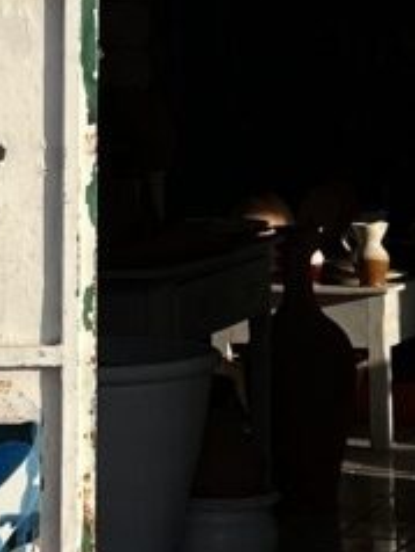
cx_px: 139
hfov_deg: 9.5
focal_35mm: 157
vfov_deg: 11.9
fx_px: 2505
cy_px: -315
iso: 50
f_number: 1.5
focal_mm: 5.7
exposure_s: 1/3460
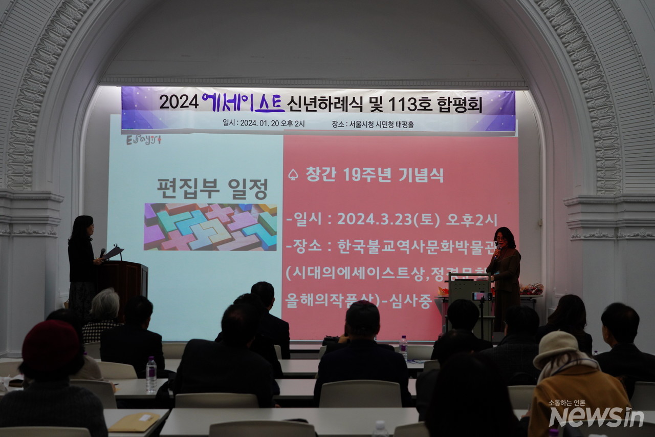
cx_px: 328
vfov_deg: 28.1
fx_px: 873
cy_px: 218
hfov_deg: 41.1
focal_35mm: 48
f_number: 5
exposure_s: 1/160
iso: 1000
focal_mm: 48
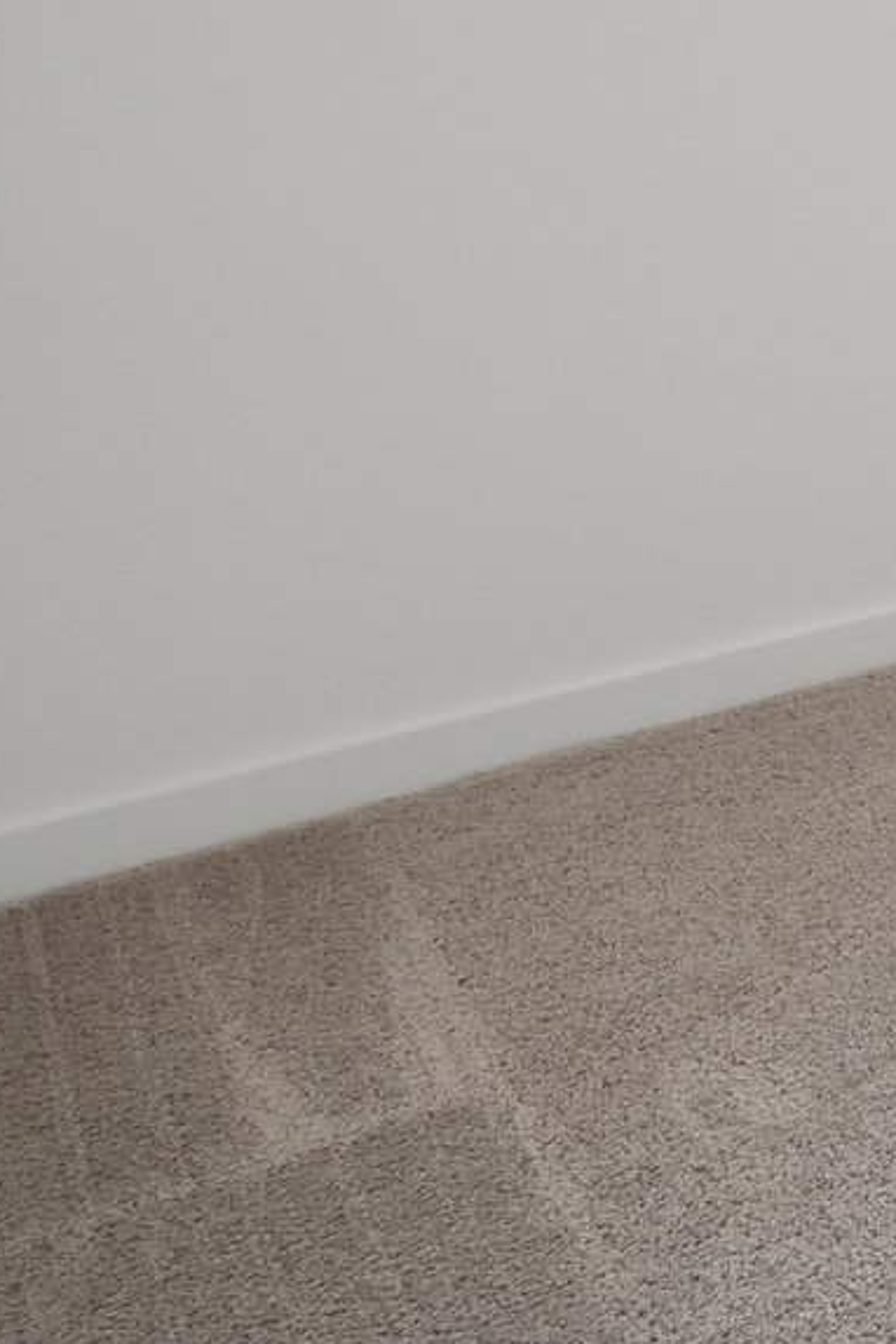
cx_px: 1956
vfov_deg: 35.0
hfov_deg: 16.7
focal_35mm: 50
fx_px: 1867
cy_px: -69
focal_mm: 14
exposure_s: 1/30
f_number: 7.1
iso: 160
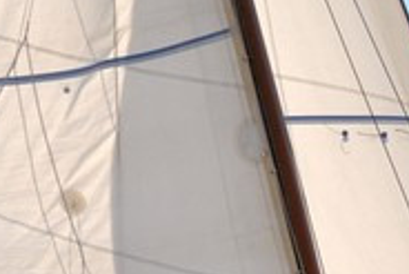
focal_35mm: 656
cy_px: 468
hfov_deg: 3.1
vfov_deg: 2.1
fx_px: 7459
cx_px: 645
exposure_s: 1/640
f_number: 6.3
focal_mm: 90
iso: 100
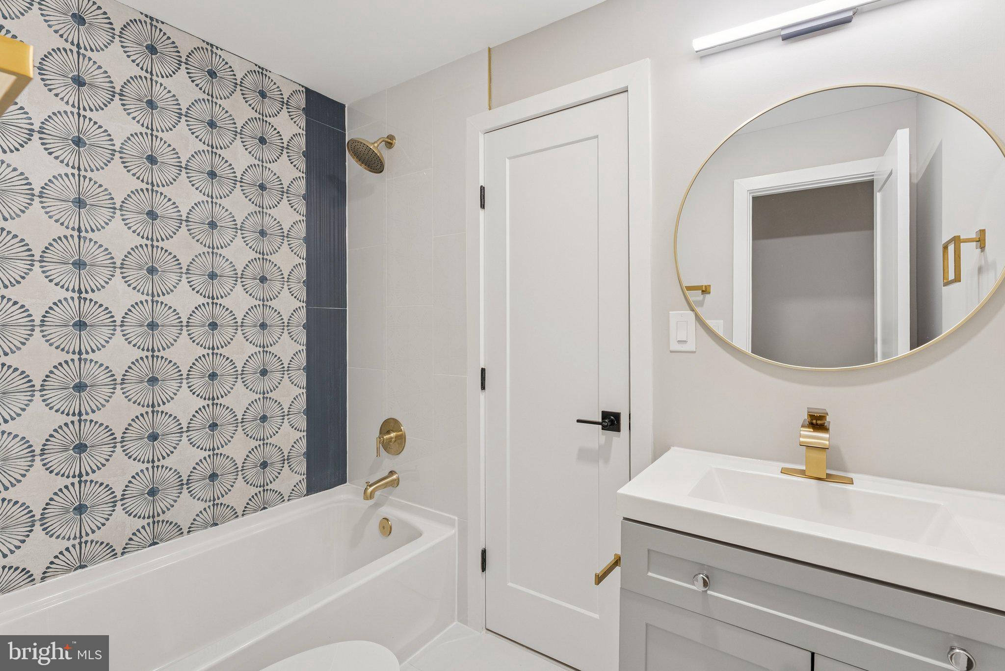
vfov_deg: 73.1
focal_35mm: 16
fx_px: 452
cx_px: 502
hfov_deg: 96.0
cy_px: 336
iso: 250
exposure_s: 1/3
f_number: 9
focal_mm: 16.2
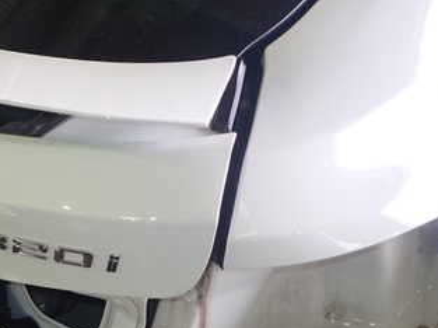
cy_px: 191
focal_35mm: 48
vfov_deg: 30.2
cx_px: 50
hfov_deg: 37.3
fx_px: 607
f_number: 2
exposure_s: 1/40
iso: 200
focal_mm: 4.5
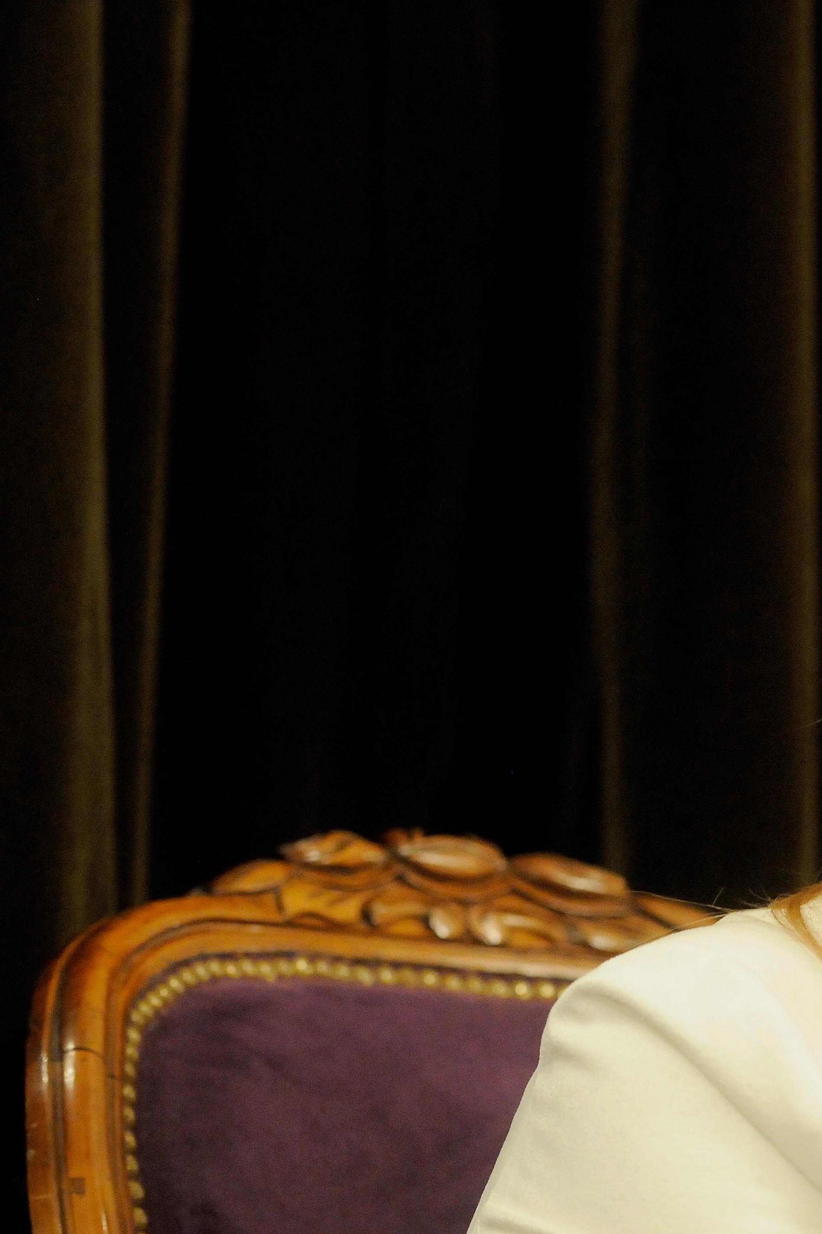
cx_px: 841
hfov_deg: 5.9
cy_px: 616
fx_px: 7912
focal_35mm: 231
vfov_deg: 8.9
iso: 2000
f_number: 2.8
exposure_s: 1/60
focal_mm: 102
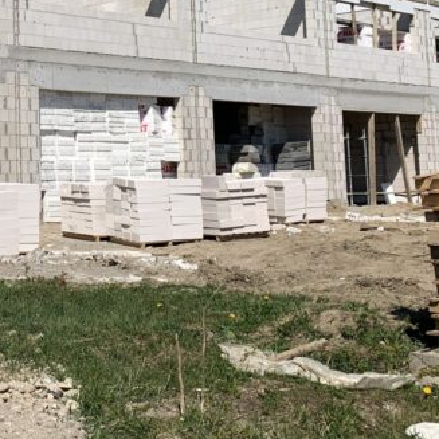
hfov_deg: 22.8
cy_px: 56
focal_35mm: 72
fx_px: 1033
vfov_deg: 23.4
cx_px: -20
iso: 25
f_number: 1.8
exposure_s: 1/4464
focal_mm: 4.25
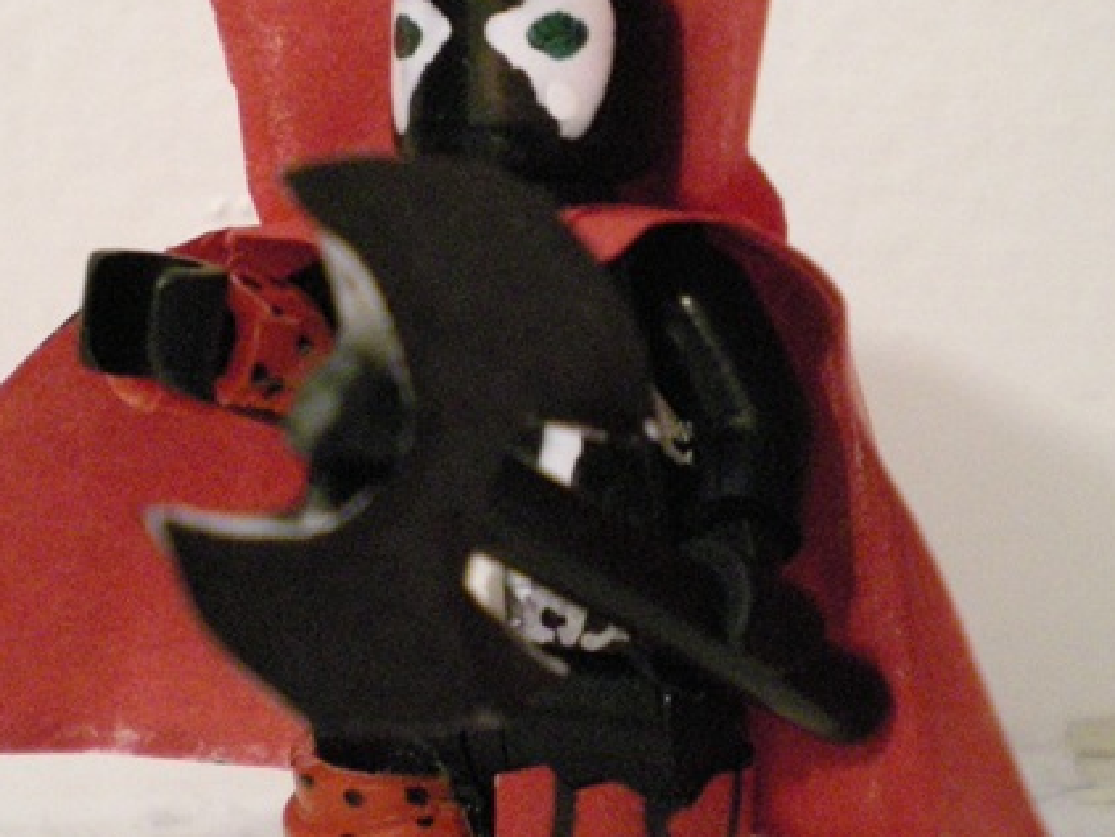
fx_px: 2320
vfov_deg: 20.4
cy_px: 314
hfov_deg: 27.0
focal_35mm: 72
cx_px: 476
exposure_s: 1/8
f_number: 3.1
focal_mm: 6.3
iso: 763
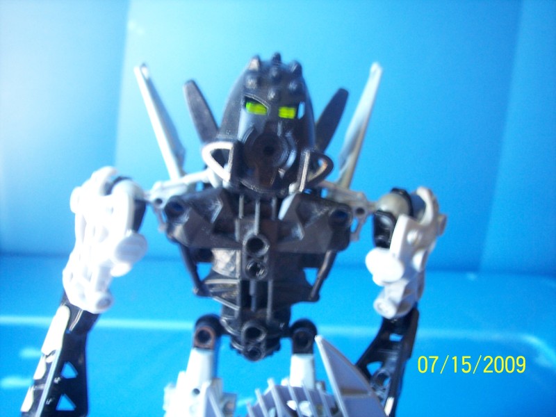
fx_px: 626
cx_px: 278
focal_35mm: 39
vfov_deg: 36.8
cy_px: 208
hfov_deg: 47.9
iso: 200
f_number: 3.4
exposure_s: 1/4
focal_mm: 8
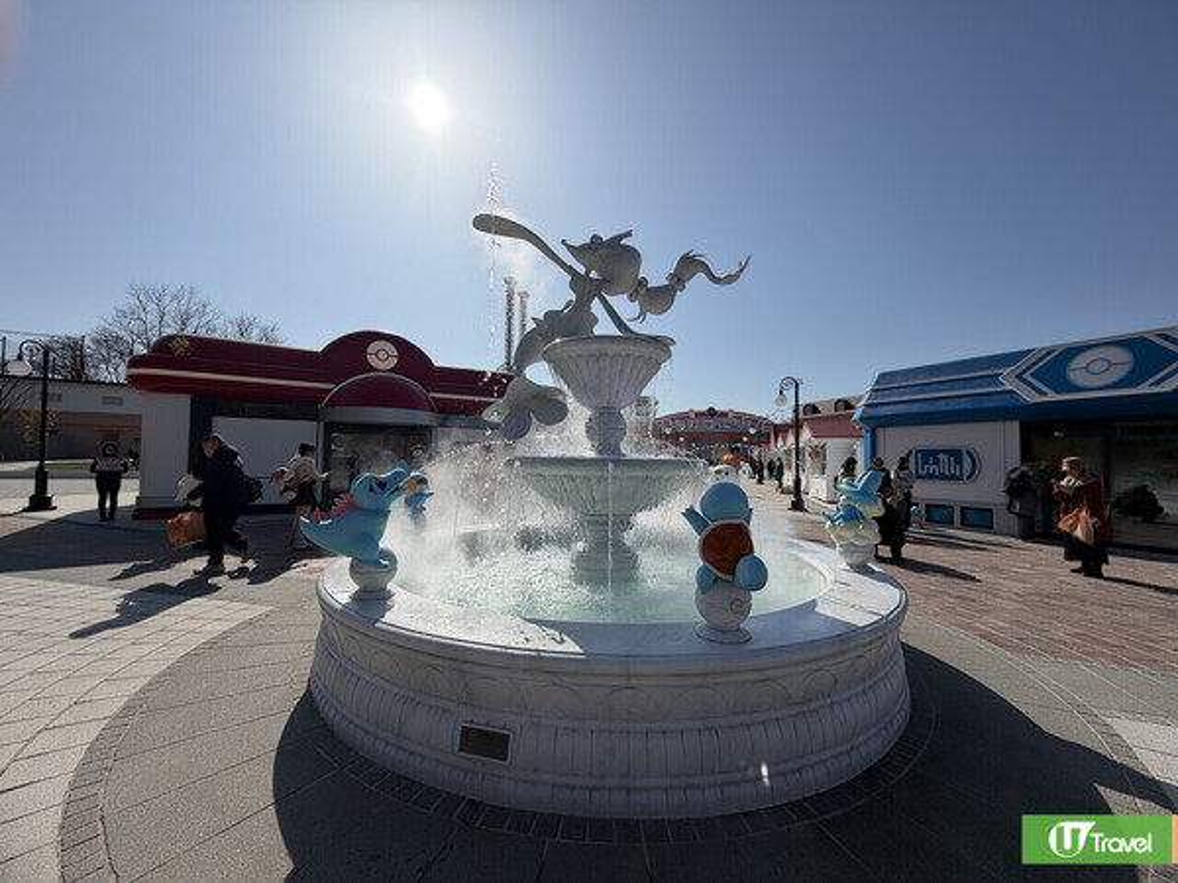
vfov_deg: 85.7
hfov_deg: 102.1
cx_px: 589
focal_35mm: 14
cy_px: 442
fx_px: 476
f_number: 2.2
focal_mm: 2.22
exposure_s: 1/1901
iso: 20
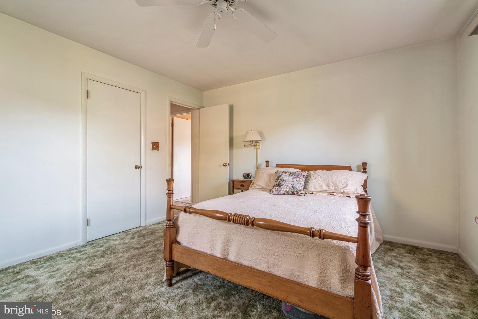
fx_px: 199
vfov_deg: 77.4
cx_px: 239
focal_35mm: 15
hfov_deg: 100.4
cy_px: 160
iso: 100
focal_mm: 15
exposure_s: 1
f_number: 8
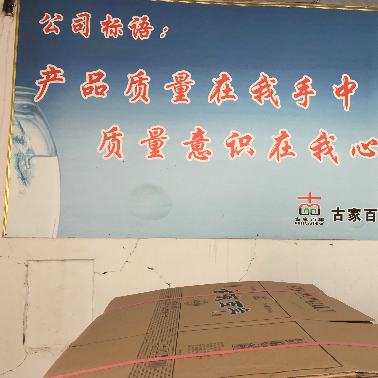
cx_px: 237
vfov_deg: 47.2
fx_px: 432
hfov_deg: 46.8
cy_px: 193
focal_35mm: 35
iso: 40
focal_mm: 4.15
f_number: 2.2
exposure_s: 1/17
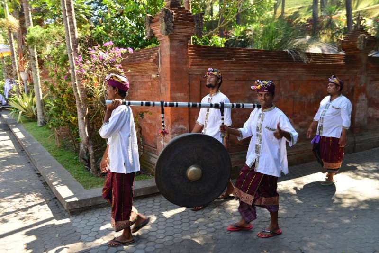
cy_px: 126
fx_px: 337
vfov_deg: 41.1
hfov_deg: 58.7
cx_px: 190
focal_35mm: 32
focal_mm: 32
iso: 100
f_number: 5
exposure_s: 1/100
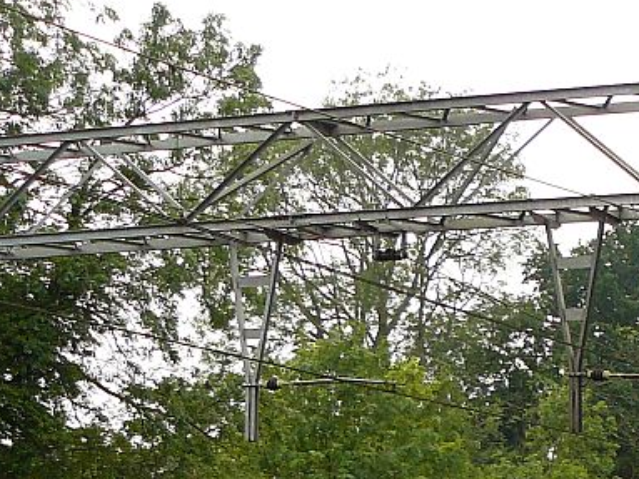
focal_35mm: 116
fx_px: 2141
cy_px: 698
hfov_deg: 15.5
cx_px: 993
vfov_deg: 12.2
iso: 100
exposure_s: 1/125
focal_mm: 6.1
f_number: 4
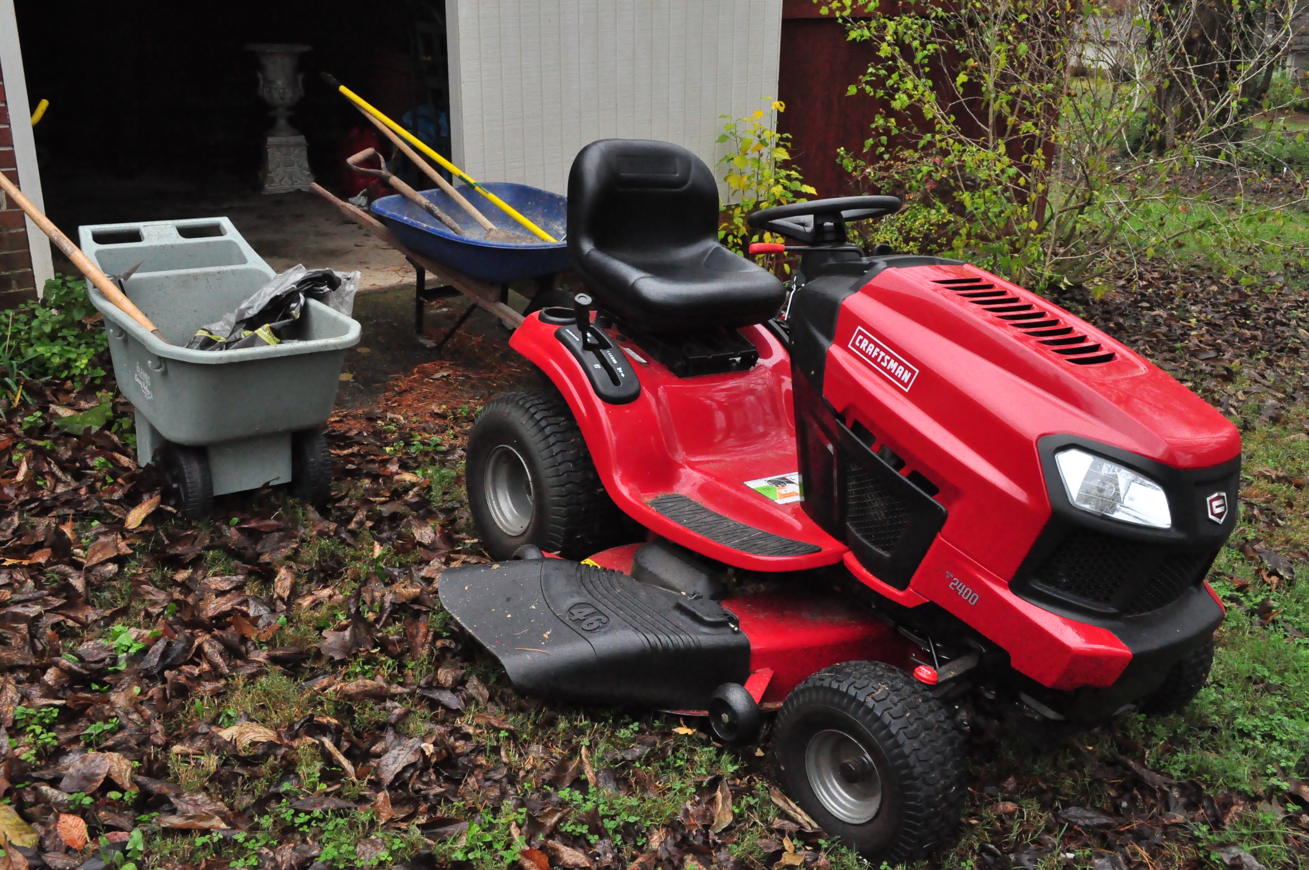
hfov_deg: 57.3
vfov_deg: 39.9
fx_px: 1198
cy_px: 435
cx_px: 654
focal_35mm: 33
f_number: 10
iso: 3200
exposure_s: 1/125
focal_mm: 22
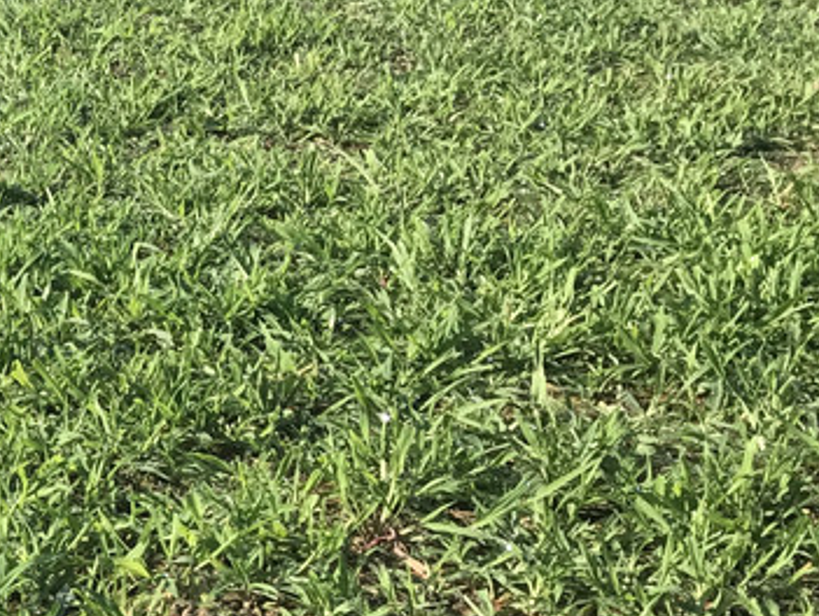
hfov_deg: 20.2
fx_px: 2013
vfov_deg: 17.2
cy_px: 537
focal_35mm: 85
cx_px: -356
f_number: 1.8
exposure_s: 1/1126
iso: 20
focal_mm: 3.99
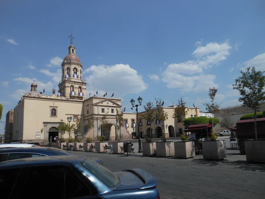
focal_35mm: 25
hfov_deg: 69.4
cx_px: 132
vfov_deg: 54.9
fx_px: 191
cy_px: 100
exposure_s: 1/2000
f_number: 3.2
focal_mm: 4.5
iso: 80
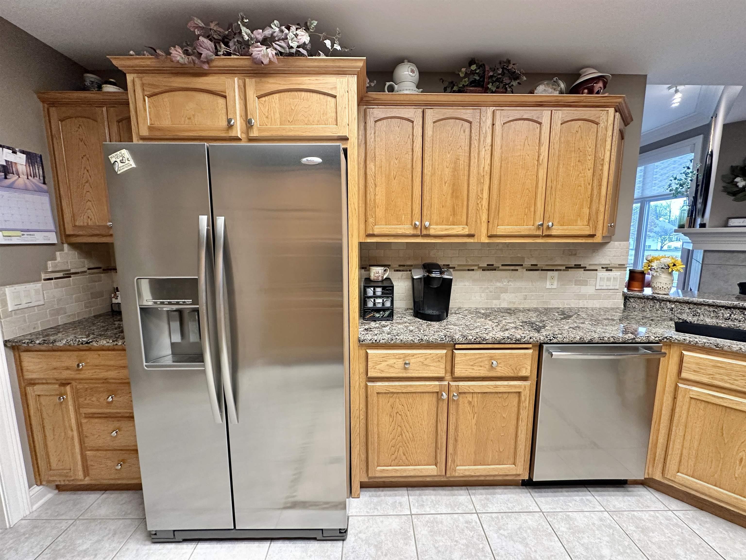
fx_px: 302
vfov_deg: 85.7
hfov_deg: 102.1
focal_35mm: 14
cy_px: 280
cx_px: 373
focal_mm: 2.22
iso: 200
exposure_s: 1/60
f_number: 2.2
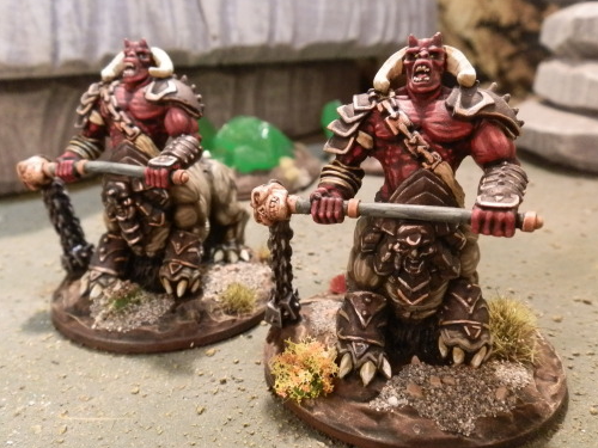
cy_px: 223
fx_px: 518
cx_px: 294
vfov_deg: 46.8
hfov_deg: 60.0
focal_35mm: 30
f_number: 3.1
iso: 400
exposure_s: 1/50
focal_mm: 5
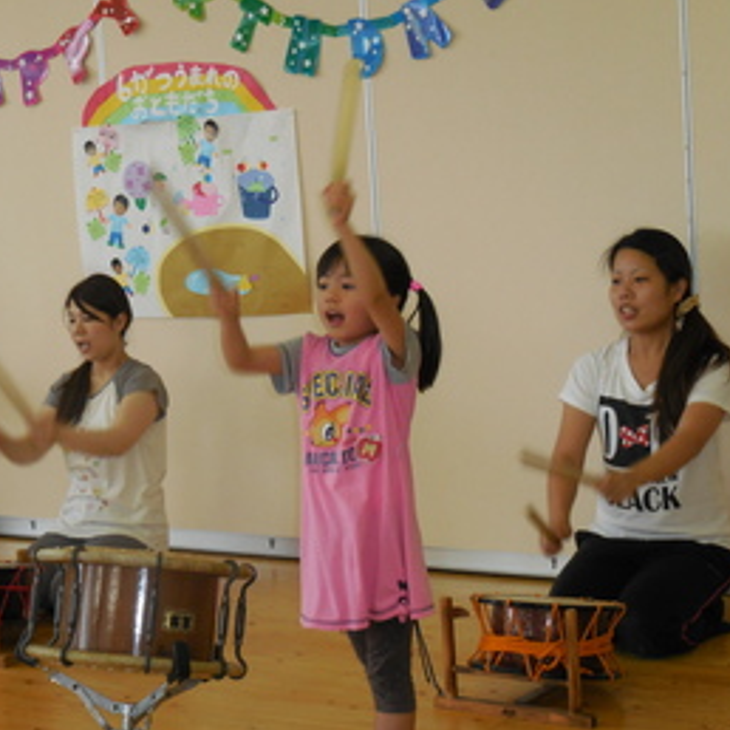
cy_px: 365
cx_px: 272
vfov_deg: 20.6
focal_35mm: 84
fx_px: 2004
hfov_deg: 20.6
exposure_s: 1/60
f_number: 4.7
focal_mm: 12.6
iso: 360
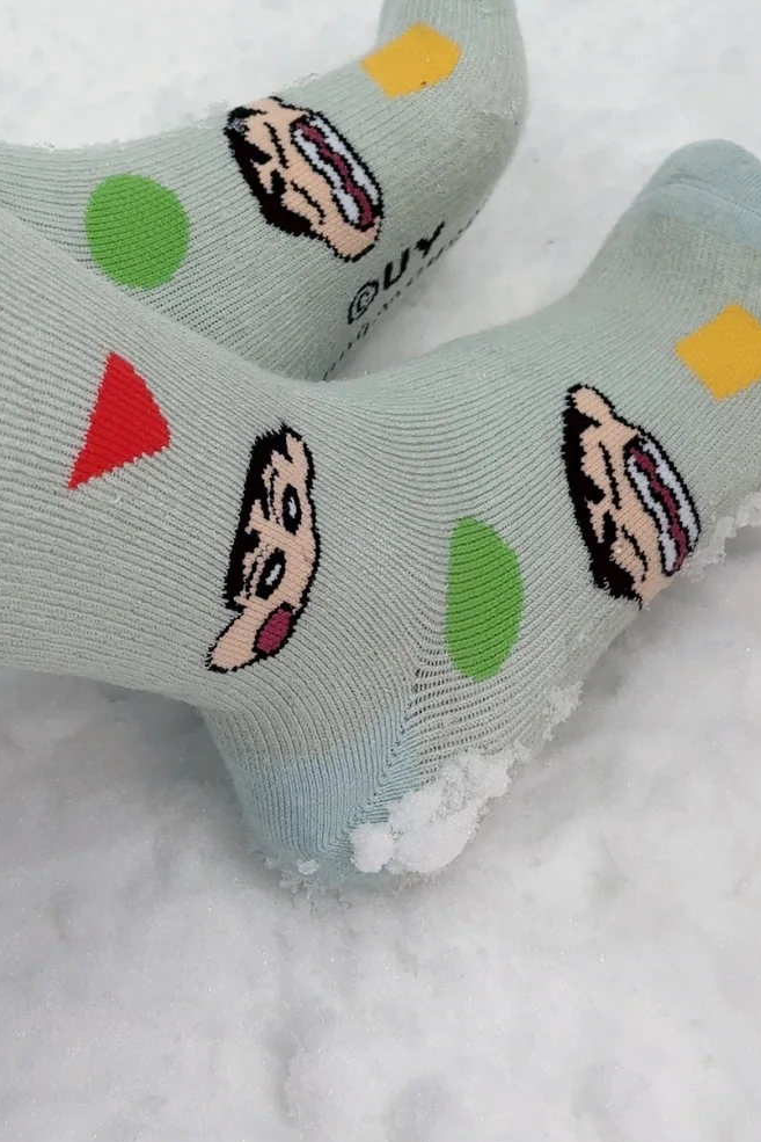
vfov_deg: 27.5
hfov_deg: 18.6
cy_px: 342
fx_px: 2314
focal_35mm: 73
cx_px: 286
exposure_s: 1/100
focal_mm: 6.76
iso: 64
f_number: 1.78
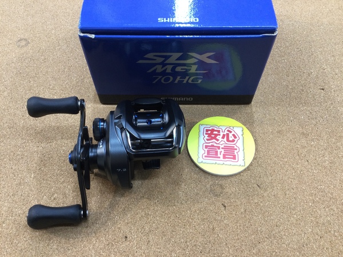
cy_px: 128
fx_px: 307
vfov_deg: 45.4
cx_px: 172
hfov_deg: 58.4
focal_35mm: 31
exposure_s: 1/30
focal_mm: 3.3
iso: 64
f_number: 2.4
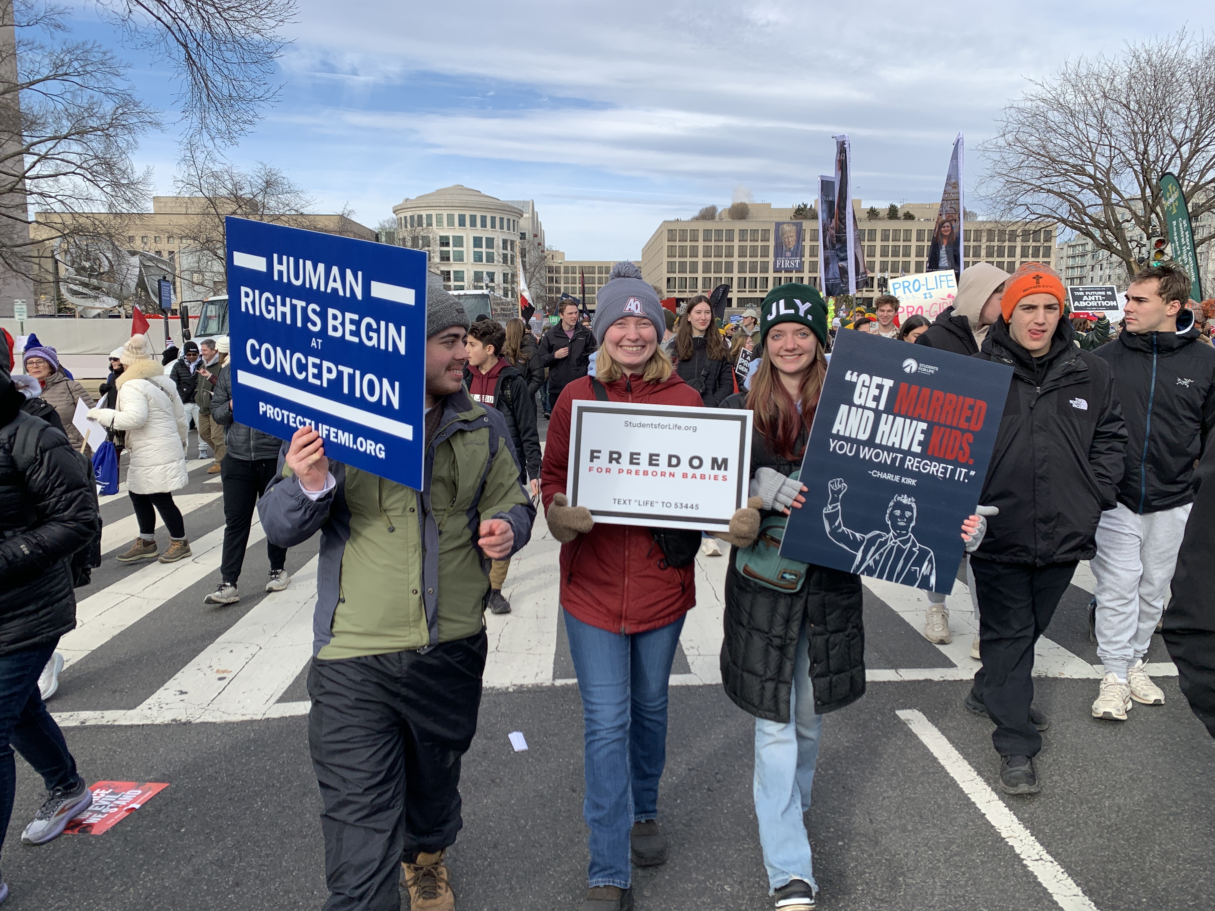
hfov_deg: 67.3
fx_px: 913
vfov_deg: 53.1
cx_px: 608
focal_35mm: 26
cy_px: 456
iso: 25
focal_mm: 4.25
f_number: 1.8
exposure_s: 1/1076
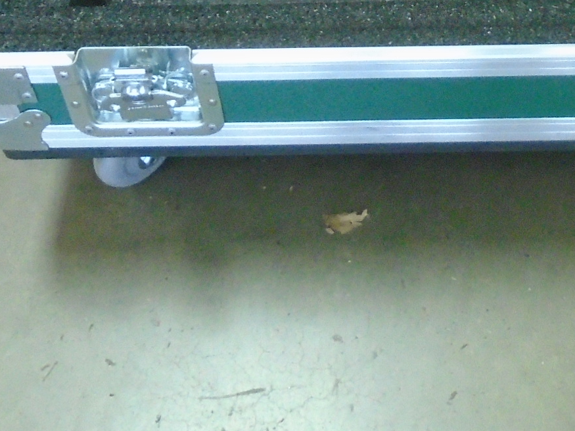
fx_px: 1279
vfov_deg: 17.7
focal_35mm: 77
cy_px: -161
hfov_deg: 25.0
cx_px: 450
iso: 640
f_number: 3.2
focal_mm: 4.6
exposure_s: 1/40
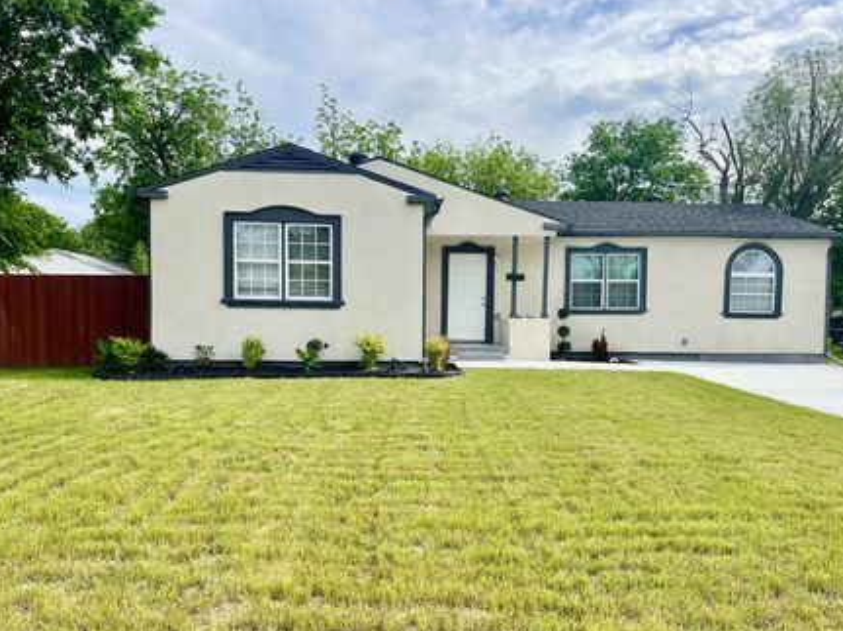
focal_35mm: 29
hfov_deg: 61.7
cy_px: 349
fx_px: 706
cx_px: 438
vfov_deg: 48.1
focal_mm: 5.1
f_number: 1.6
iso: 32
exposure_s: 1/3257
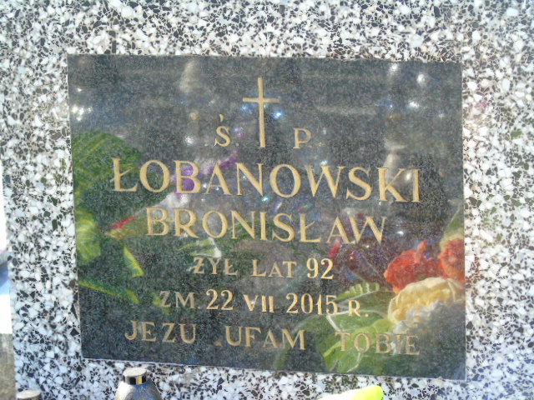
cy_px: 200
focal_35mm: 162
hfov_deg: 12.2
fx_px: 2499
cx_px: 267
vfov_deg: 9.2
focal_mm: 29
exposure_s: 1/125
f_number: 4.9
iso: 250
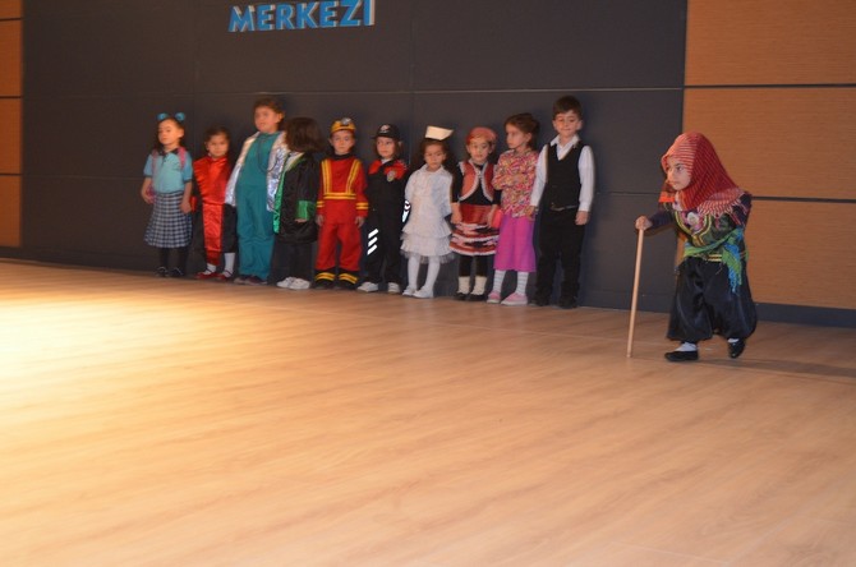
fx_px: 1246
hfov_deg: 37.9
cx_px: 428
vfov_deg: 25.6
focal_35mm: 52
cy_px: 284
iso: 900
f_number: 4.5
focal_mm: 35
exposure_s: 1/60
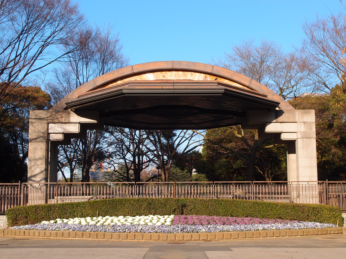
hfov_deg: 41.2
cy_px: 130
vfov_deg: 31.5
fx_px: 460
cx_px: 173
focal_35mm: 46
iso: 100
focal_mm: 9.87
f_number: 3.5
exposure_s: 1/640
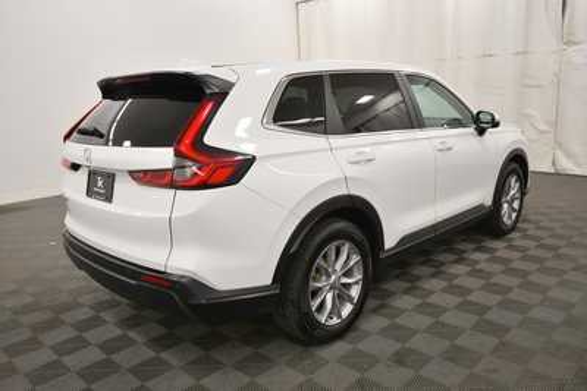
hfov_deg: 65.5
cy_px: 196
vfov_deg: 46.4
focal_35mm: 28
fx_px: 457
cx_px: 294
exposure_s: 1/200
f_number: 5.6
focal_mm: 19
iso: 800
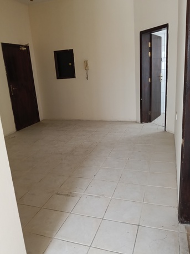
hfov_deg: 51.4
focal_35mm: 27
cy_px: 127
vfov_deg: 65.3
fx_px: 198
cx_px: 95
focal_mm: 3.98
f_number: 1.8
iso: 1000
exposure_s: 1/33.3
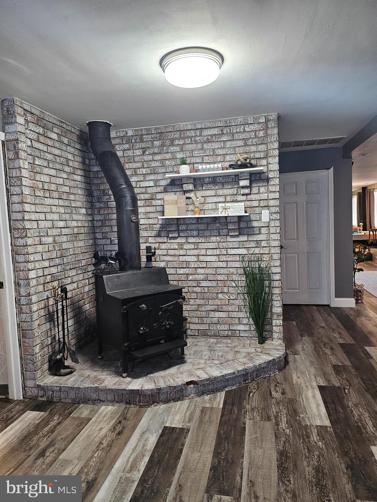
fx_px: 349
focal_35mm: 24
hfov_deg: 56.8
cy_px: 251
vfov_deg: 71.6
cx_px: 188
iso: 640
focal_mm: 5
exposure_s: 1/120
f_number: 1.8
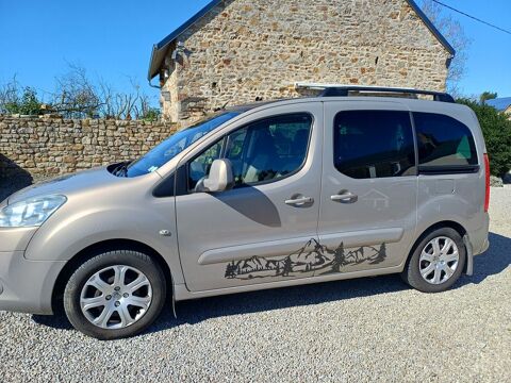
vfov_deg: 54.9
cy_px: 192
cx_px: 256
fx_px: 369
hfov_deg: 69.4
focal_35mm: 25
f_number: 1.8
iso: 50
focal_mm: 4.65
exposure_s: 1/962
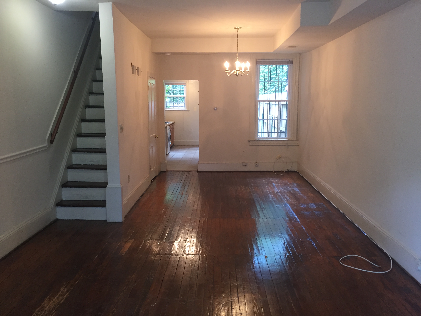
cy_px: 158
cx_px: 210
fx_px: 353
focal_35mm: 29
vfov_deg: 48.2
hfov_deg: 61.7
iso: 100
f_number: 2.2
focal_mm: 4.15
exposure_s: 1/30
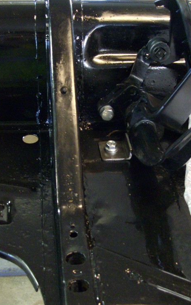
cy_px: 151
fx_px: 433
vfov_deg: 38.9
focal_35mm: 52
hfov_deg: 24.9
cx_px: 93
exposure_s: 1/13
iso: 320
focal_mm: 6
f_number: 2.7
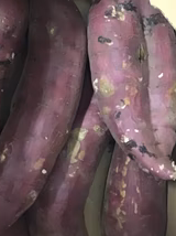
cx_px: 60
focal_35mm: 58
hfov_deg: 25.1
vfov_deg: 33.0
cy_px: 79
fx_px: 394
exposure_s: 1/15
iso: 500
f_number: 2.4
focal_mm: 3.3
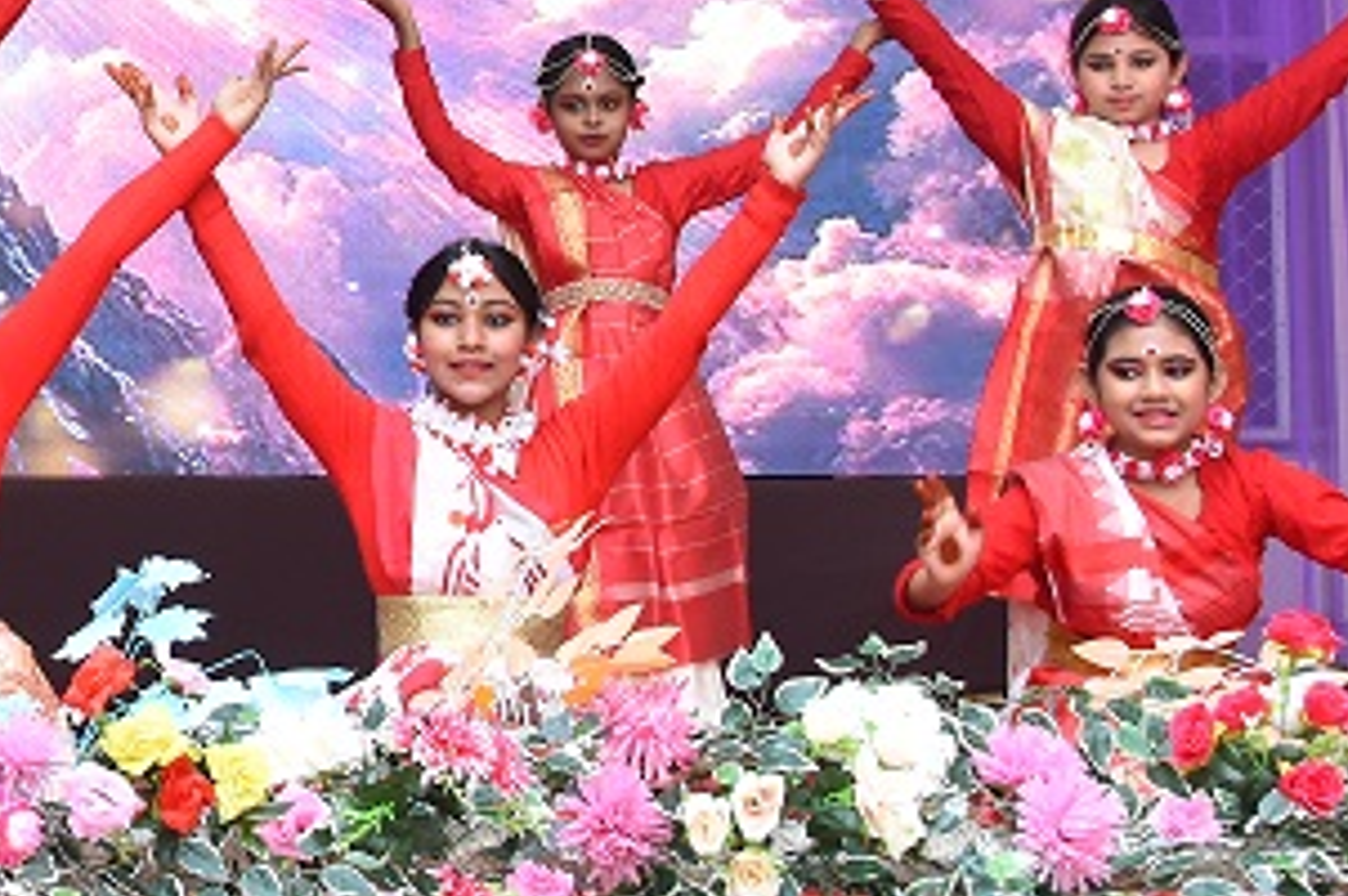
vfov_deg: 10.1
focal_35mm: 135
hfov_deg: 14.5
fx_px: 5037
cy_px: -45
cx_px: -519
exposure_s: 1/160
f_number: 7.1
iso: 640
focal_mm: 27
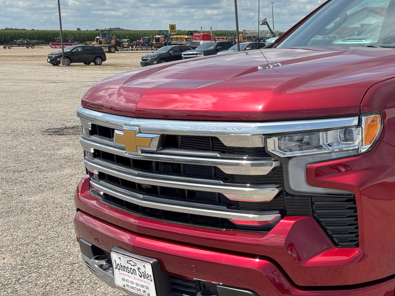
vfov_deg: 24.4
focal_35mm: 60
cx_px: 412
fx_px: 685
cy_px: 156
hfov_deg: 29.6
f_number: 1.6
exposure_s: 1/3937
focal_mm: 5.96
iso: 50
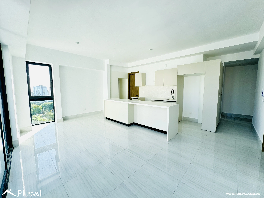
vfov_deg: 85.7
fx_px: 107
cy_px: 99
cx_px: 132
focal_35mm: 14
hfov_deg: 102.1
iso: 50
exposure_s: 1/99
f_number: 2.2
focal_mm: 2.22
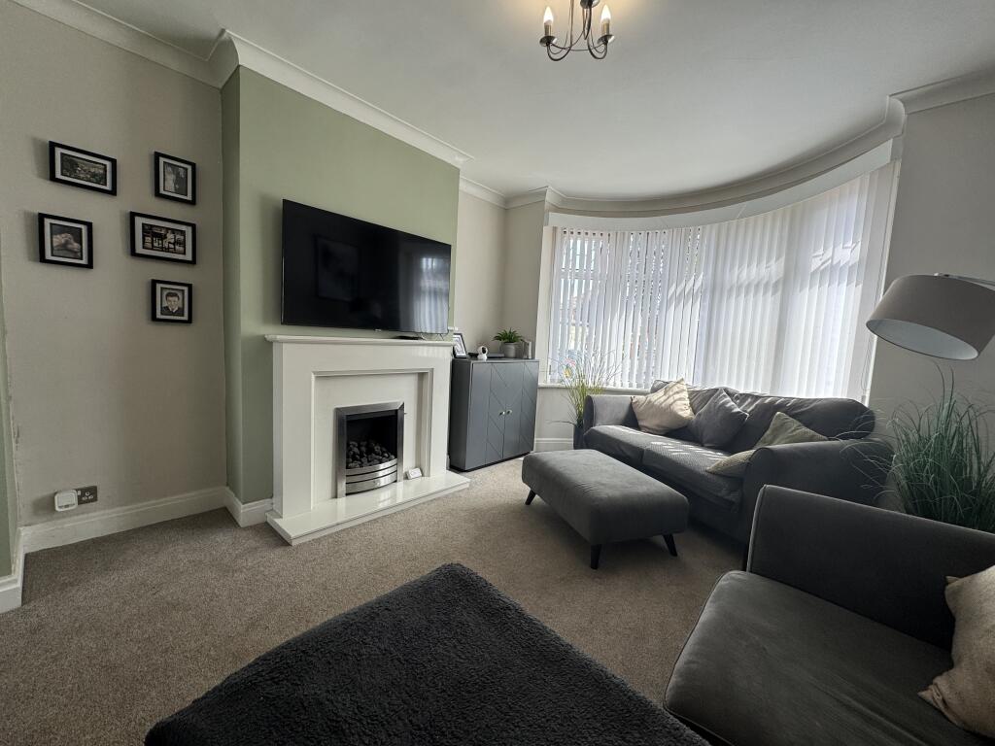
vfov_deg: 85.7
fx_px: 402
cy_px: 373
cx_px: 498
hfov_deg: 102.1
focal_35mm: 14
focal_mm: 2.22
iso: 40
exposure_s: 1/122
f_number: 2.2
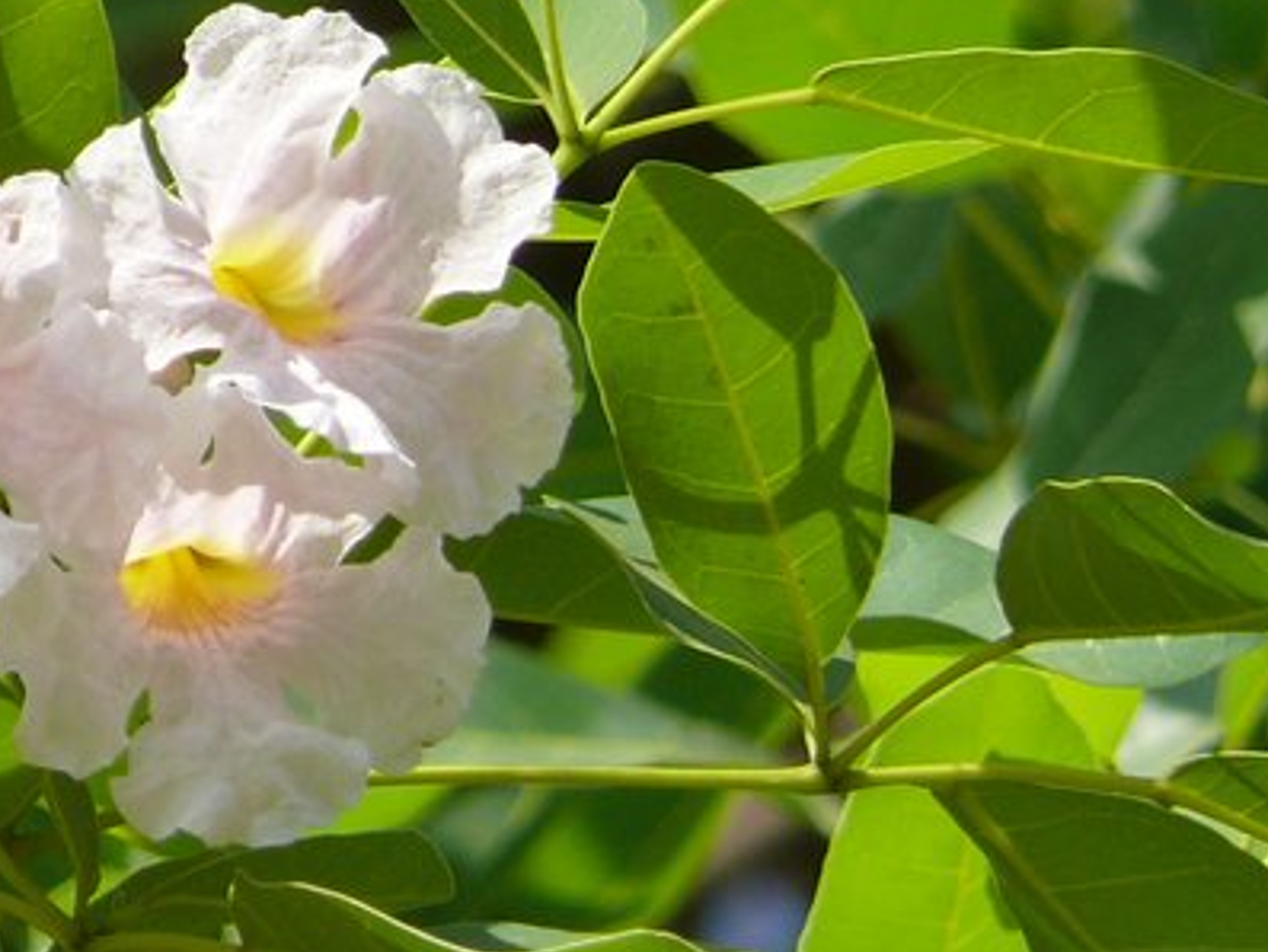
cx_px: 217
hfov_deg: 1.6
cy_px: 355
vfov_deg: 1.2
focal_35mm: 1204
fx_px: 44116
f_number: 5.6
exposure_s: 1/400
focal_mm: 88.8
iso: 100
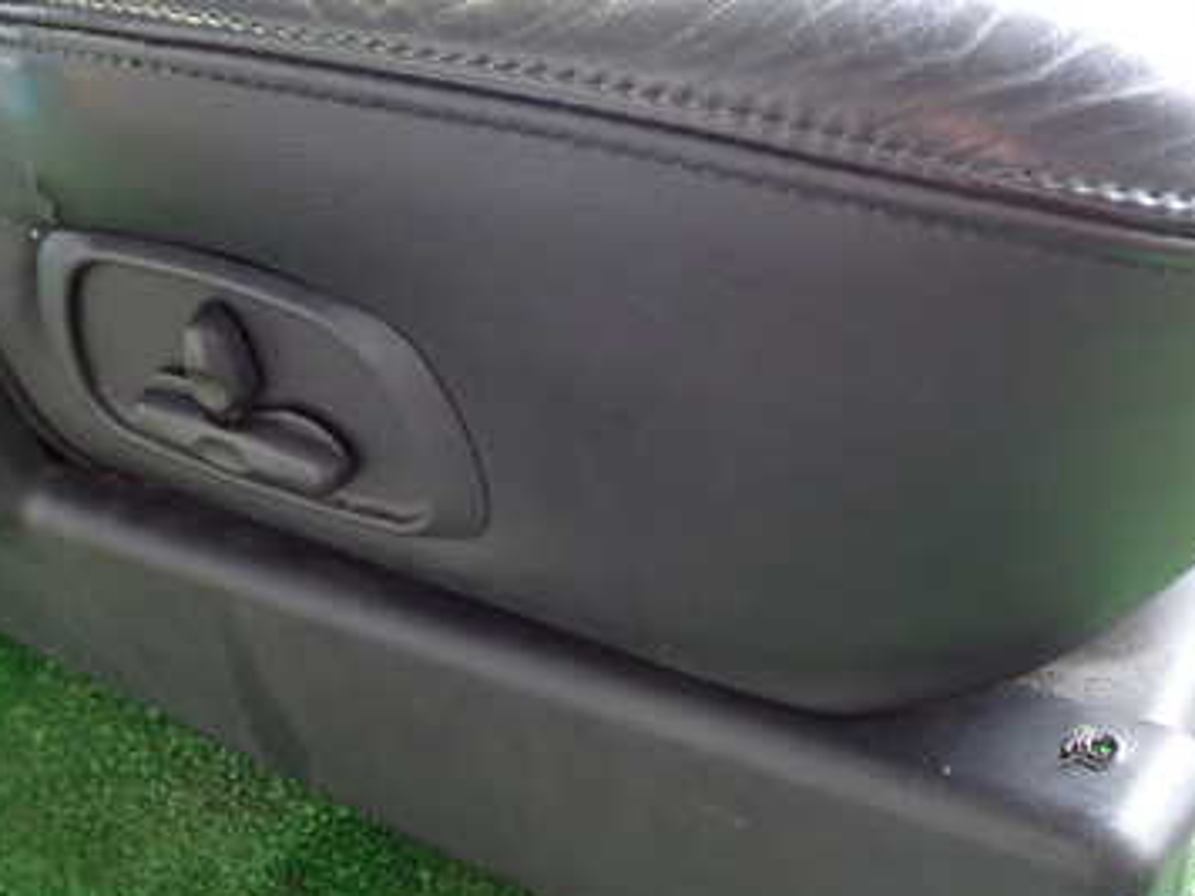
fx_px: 1864
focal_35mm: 54
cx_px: 346
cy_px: 460
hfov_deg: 35.0
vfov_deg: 27.0
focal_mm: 5.79
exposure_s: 1/20
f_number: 2.4
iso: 800
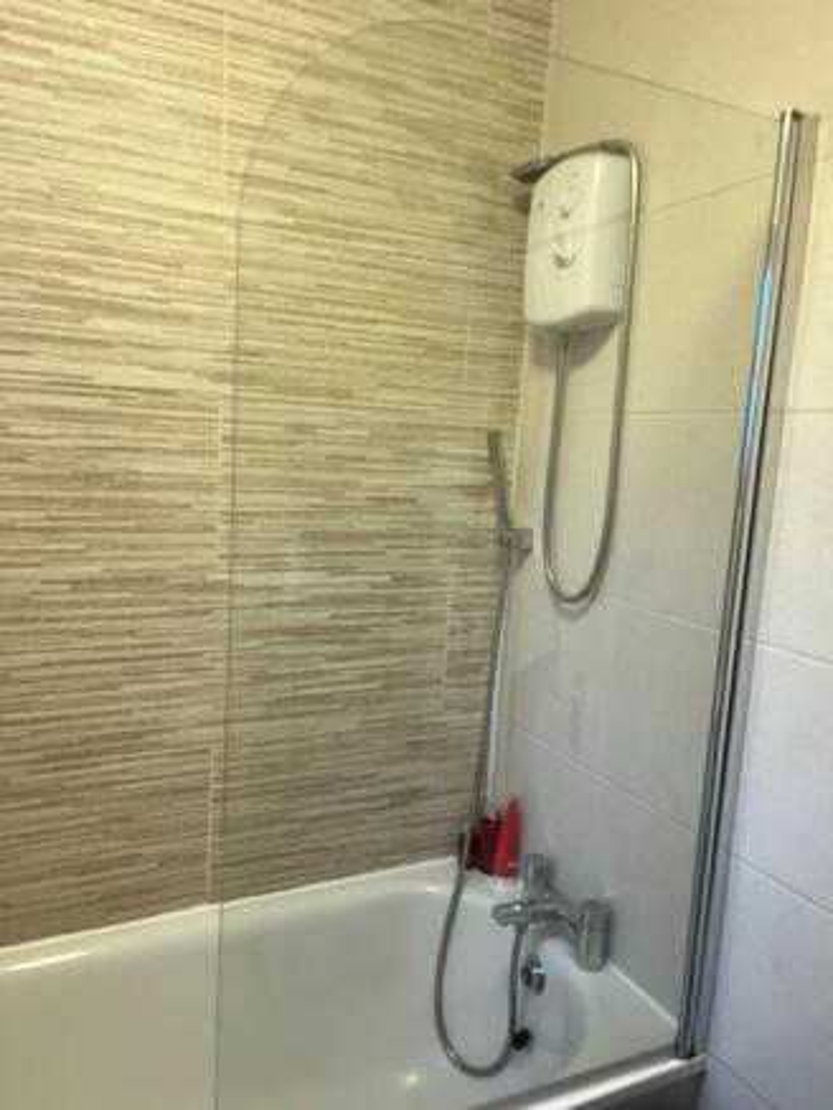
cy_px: 555
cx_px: 416
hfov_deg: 53.1
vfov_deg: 67.3
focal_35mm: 26
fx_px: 834
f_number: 1.6
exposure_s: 1/33
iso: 400
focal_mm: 5.1
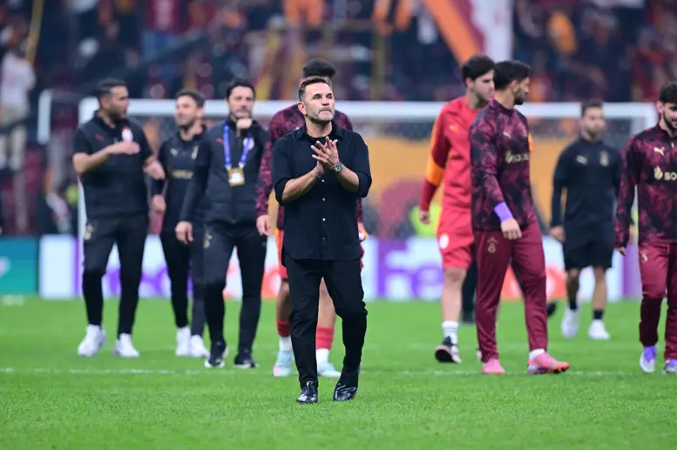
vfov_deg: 3.0
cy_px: 213
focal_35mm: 453
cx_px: 352
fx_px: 8513
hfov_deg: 4.6
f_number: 3.5
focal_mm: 400
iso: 2500
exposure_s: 1/1250
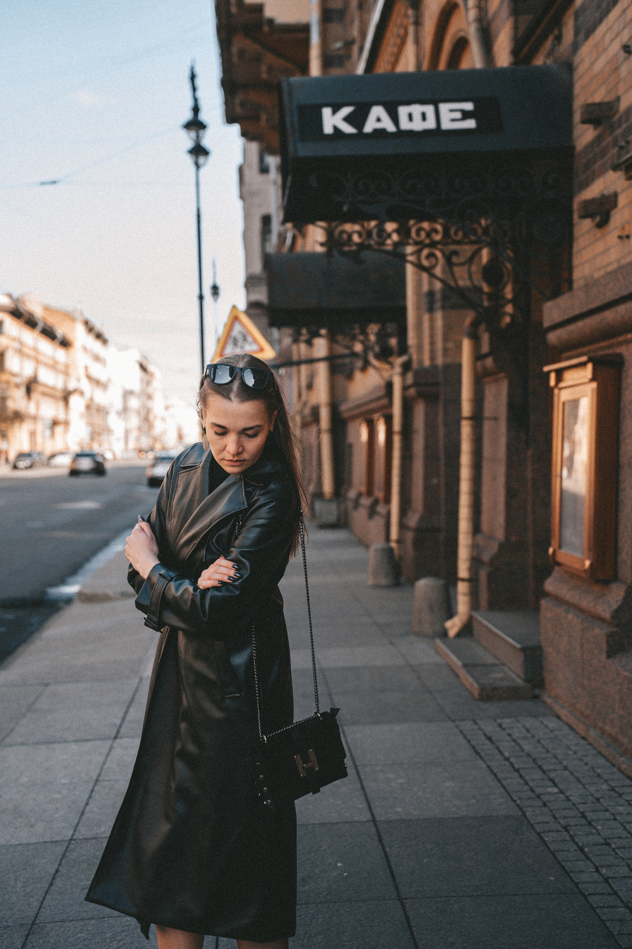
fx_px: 1317
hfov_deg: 27.0
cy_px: 474
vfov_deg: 39.6
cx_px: 316
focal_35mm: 50
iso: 100
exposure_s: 1/250
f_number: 2.8
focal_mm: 50
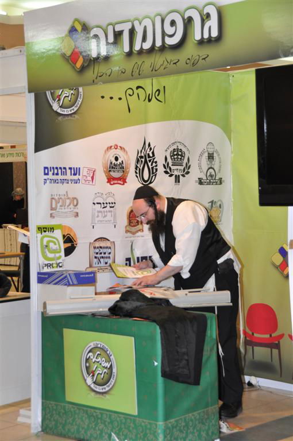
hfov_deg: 18.1
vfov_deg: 27.0
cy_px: 220
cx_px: 146
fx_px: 918
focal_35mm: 75
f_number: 4.8
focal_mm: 50
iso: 800
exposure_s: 1/60
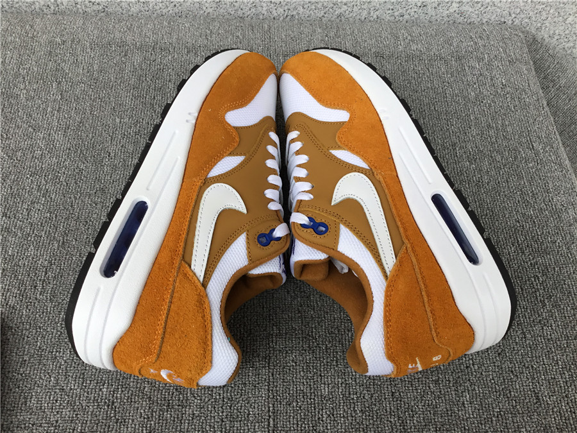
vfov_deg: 45.4
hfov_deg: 58.4
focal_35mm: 31
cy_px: 216
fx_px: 517
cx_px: 288
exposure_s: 1/100
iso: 25
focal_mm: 3.3
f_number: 2.4
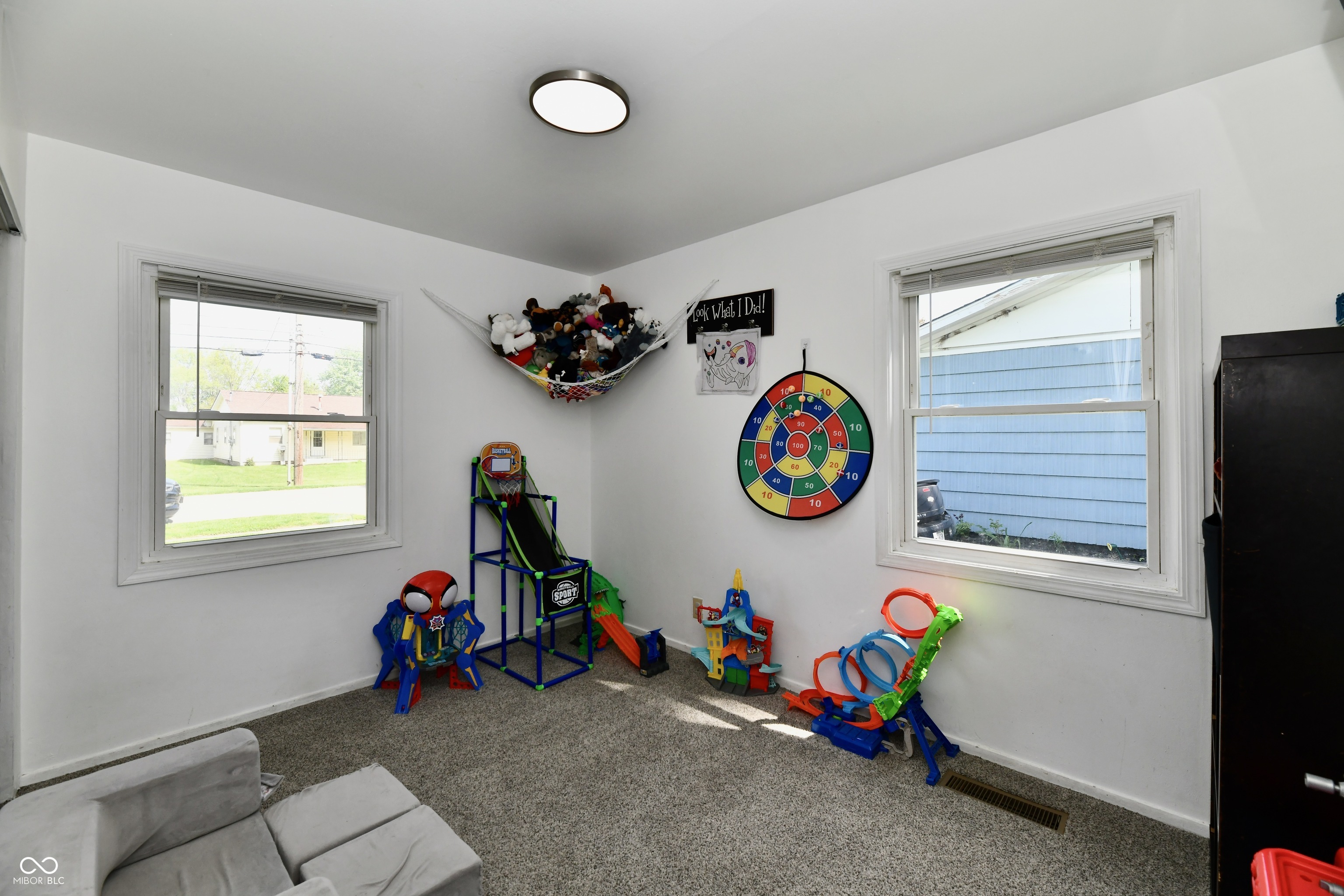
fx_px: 523
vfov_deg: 81.2
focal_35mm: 14
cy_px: 448
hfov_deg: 104.3
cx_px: 672
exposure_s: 1/250
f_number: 8
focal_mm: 14
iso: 640
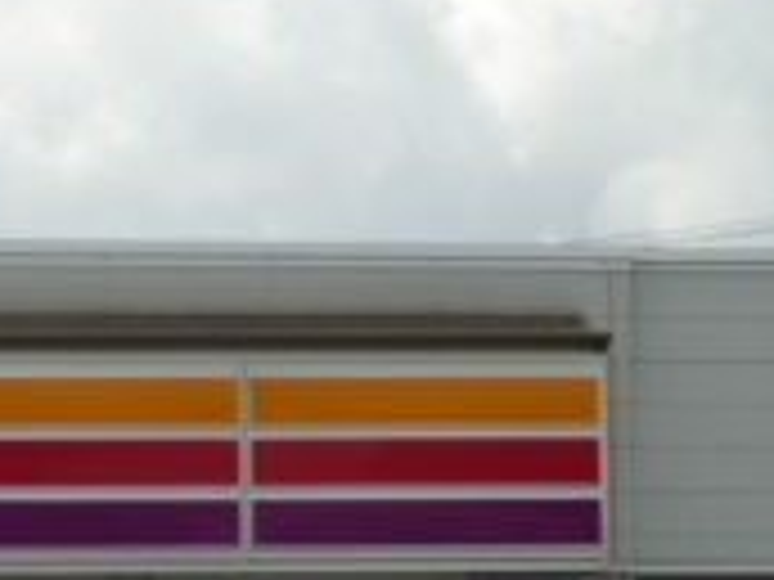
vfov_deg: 3.5
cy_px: 656
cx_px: -256
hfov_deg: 4.6
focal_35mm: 429
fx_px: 9592
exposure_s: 1/400
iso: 100
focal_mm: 20.6
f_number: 5.6
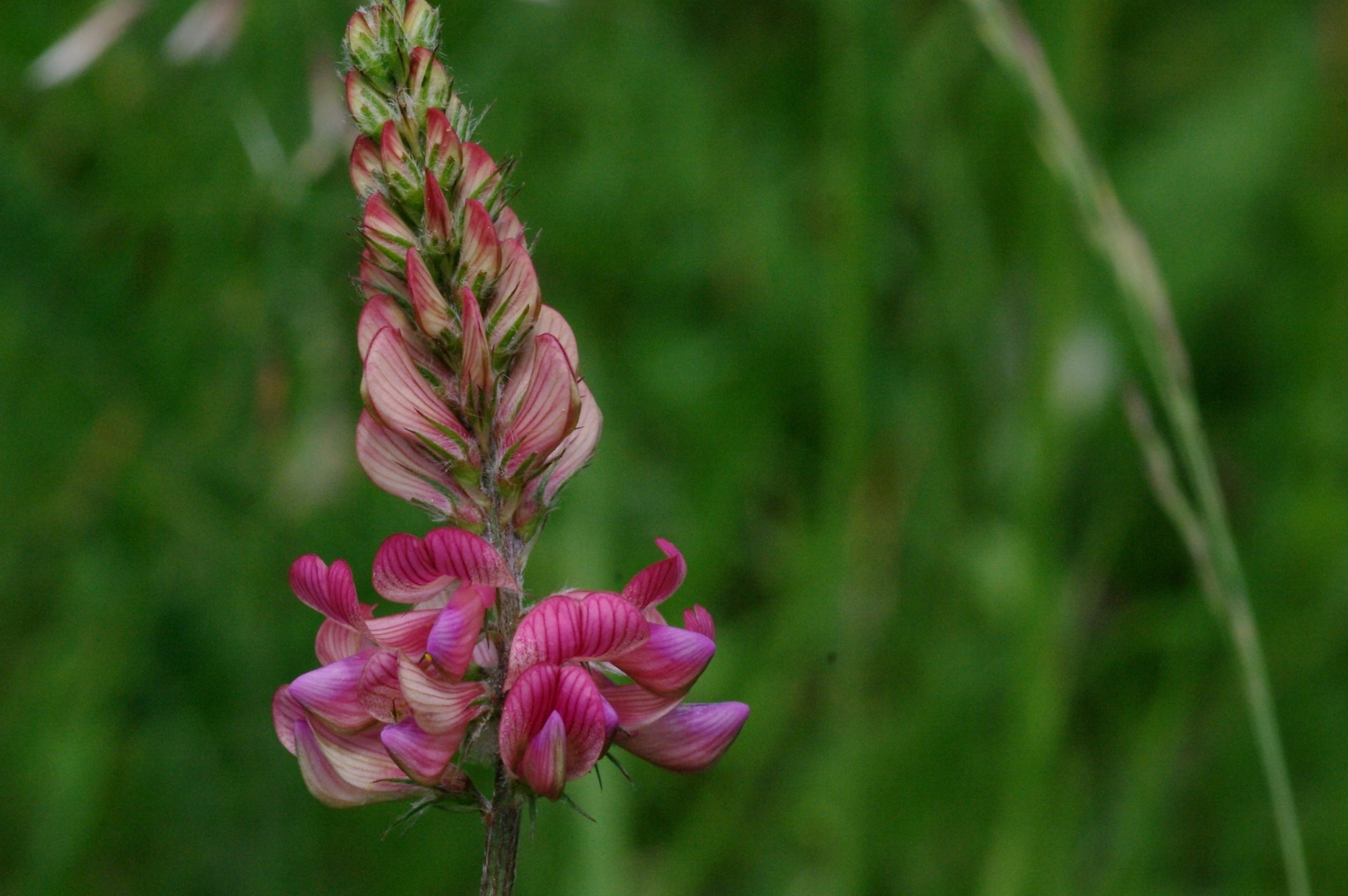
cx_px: 481
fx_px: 7218
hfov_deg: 10.7
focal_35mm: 193
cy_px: 473
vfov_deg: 7.1
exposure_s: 1/500
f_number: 16
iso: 1600
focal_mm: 100
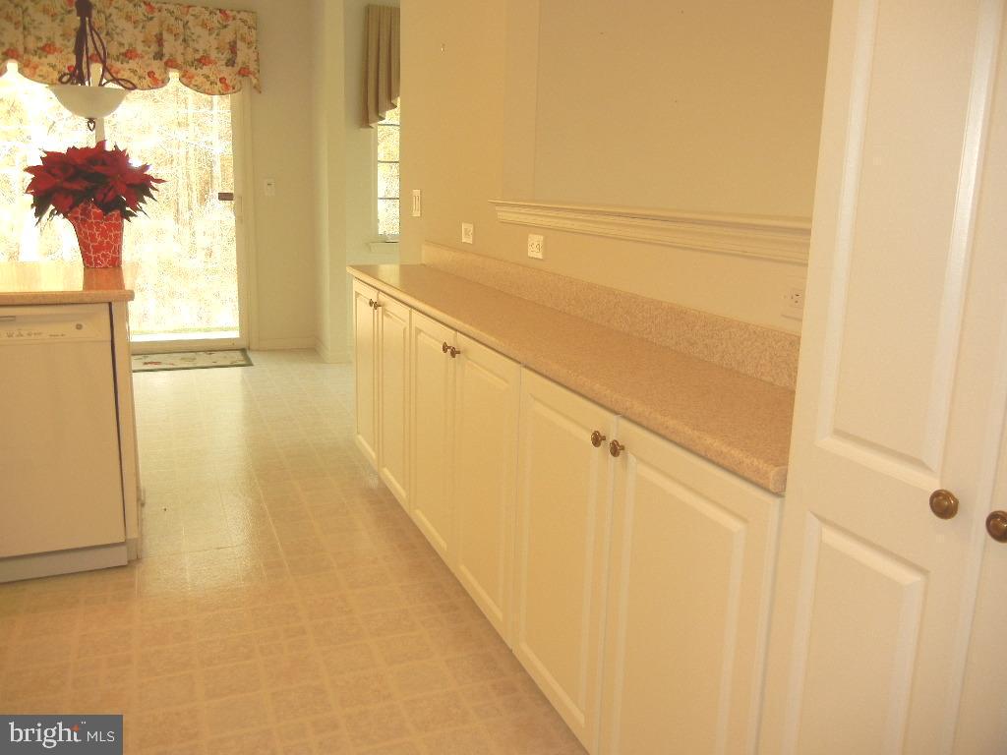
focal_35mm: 30
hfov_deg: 60.0
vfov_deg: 46.8
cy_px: 378
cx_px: 504
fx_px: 873
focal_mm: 5.4
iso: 160
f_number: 3.5
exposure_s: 1/41
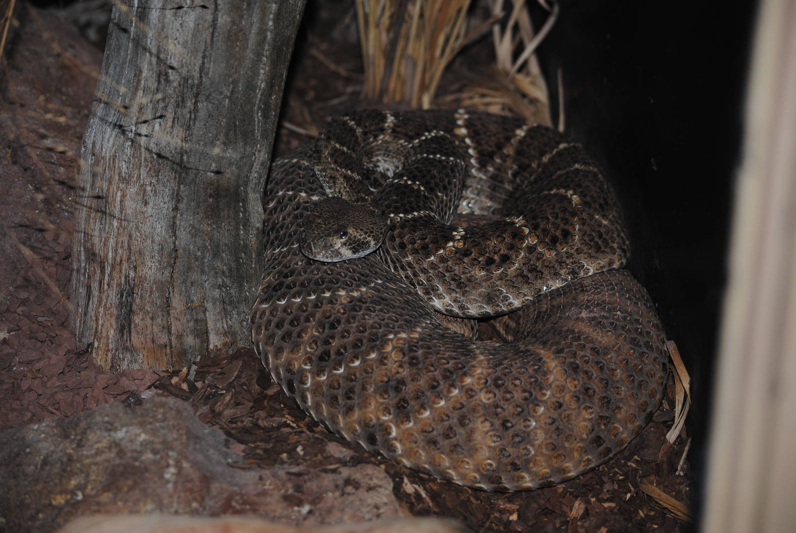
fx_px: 2258
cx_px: 398
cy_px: 266
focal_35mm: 102
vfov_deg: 13.5
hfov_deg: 20.0
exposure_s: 1/60
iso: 200
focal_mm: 68
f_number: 4.5
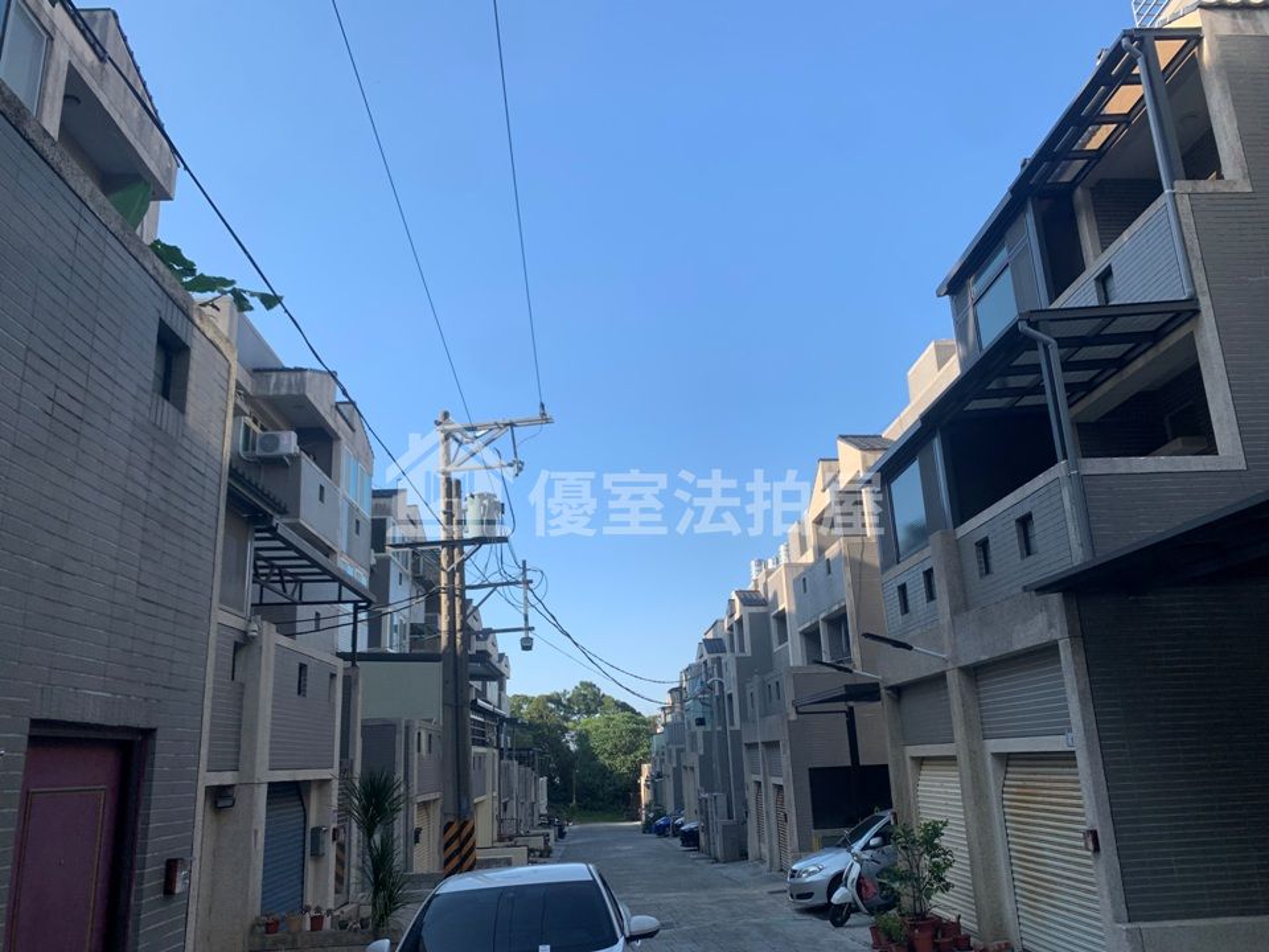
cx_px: 634
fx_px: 953
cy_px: 476
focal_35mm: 26
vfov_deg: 53.1
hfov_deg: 67.3
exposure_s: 1/1136
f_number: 1.8
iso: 25
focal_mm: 4.25
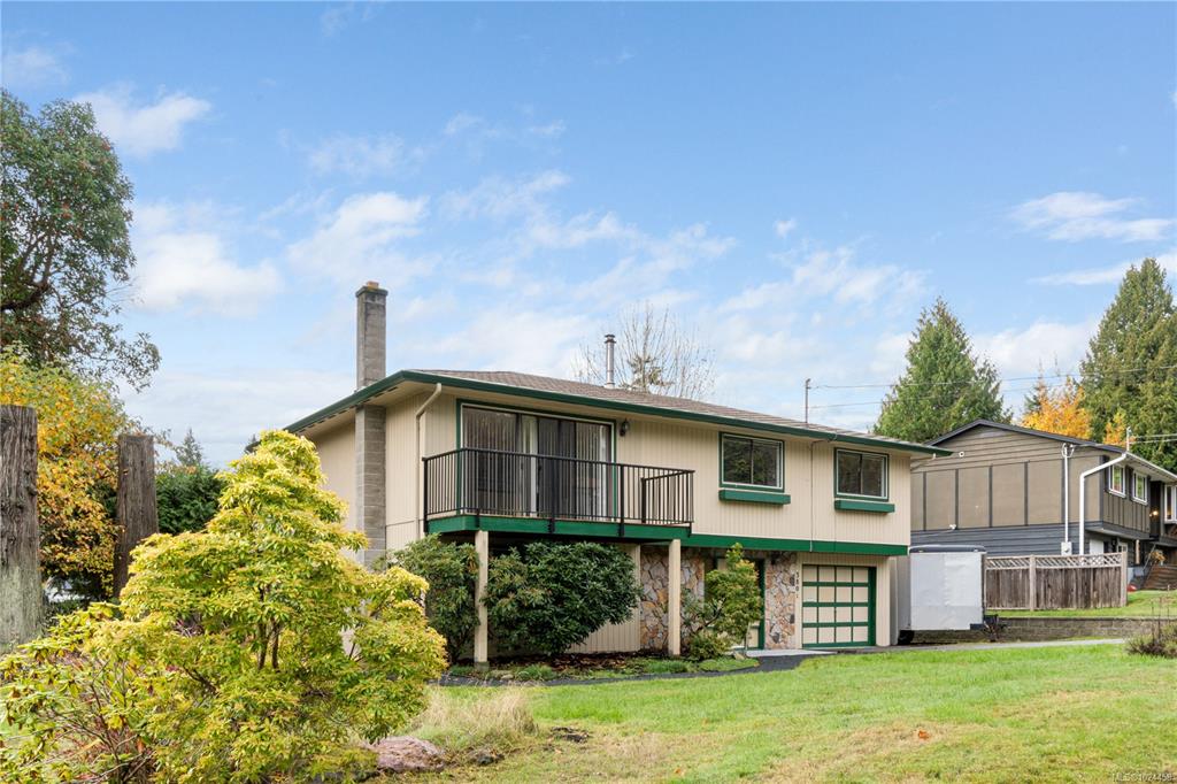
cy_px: 392
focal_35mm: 27
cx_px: 588
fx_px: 882
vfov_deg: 47.9
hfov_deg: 67.4
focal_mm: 18
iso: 100
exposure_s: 1/60
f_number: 11
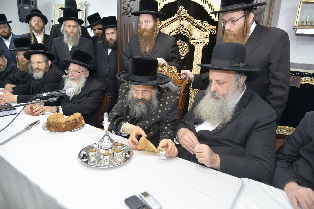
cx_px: 157
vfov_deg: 53.2
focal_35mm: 24
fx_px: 209
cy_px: 104
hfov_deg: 73.7
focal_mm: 24
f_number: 4
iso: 640
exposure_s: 1/100
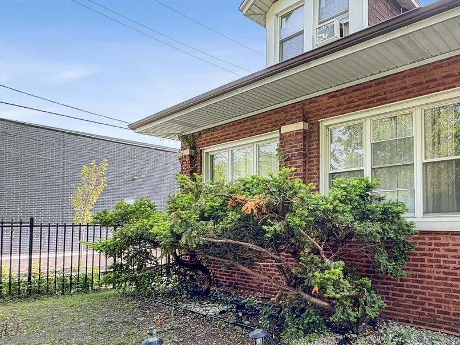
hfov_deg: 65.5
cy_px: 172
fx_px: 332
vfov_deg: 54.9
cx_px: 340
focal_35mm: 25
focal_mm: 2.22
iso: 32
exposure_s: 1/99
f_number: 2.2
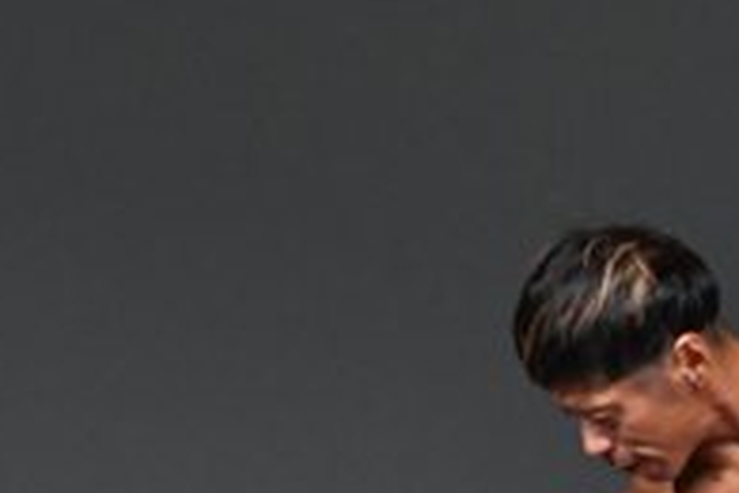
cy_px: 762
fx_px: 30563
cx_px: 745
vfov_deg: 0.9
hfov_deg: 1.4
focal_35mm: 1489
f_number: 5.6
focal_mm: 250
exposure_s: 1/400
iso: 4000
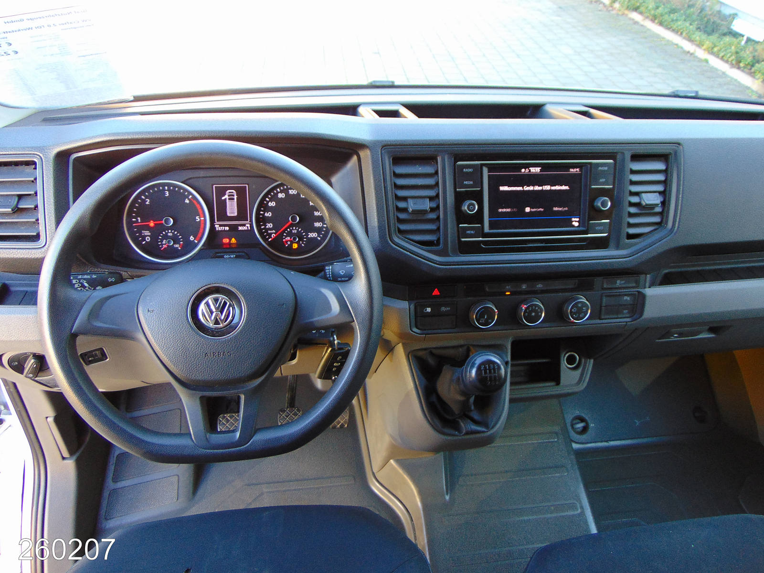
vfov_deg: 54.9
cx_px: 382
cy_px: 286
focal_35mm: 25
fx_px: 552
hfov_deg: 69.4
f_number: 3
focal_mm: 4.5
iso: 80
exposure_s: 1/30
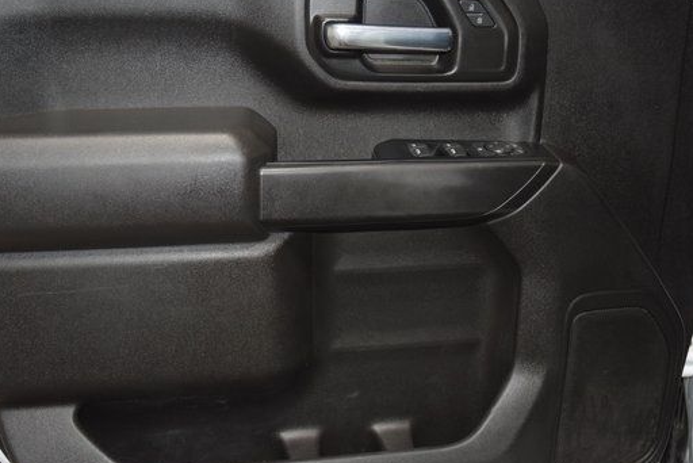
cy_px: 229
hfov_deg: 43.6
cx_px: 338
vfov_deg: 29.9
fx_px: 867
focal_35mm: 45
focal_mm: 24
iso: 1800
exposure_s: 1/125
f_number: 3.8
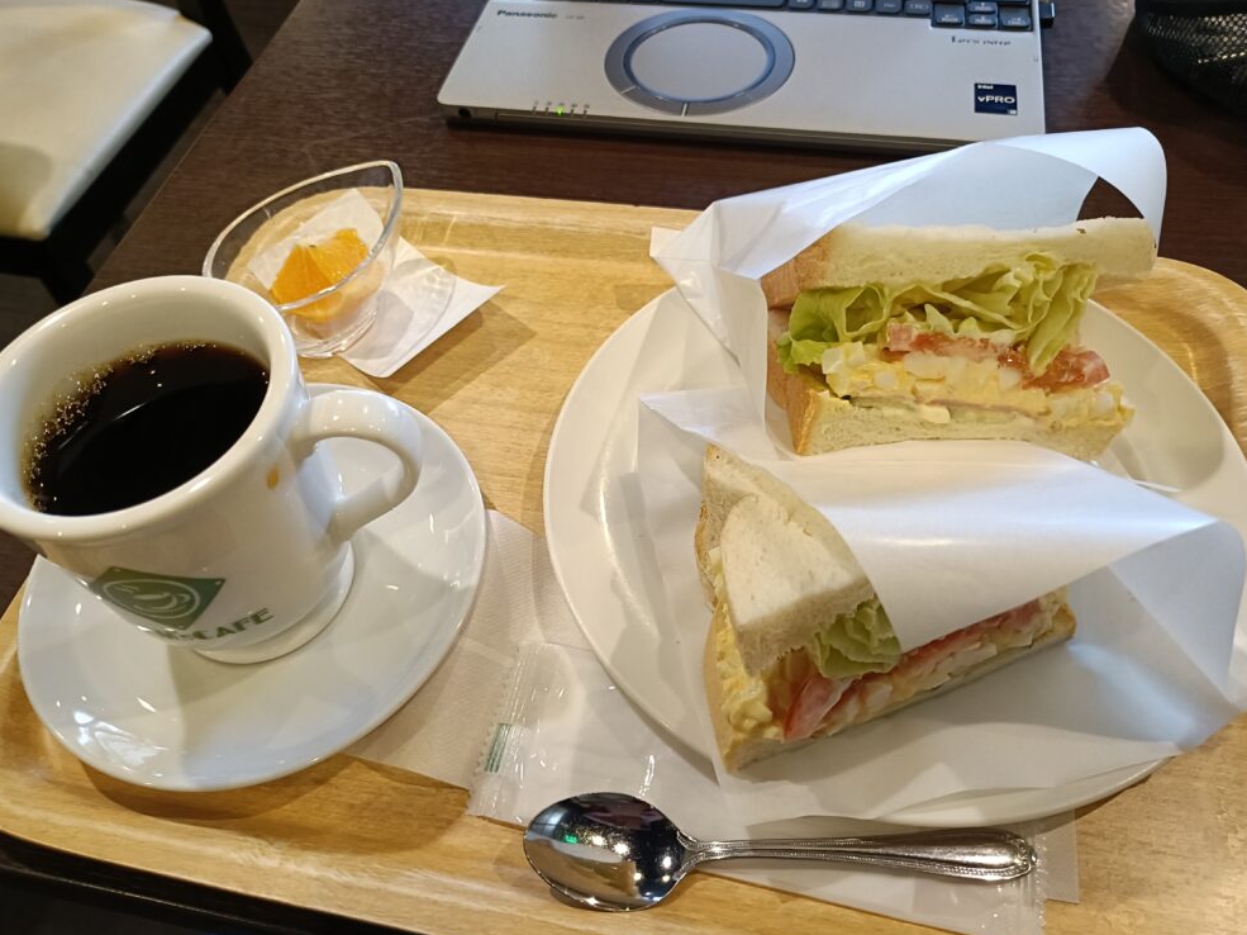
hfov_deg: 67.3
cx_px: 620
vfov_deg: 53.0
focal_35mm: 26
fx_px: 936
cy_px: 481
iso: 1250
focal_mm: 4.7
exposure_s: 1/60
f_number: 1.7
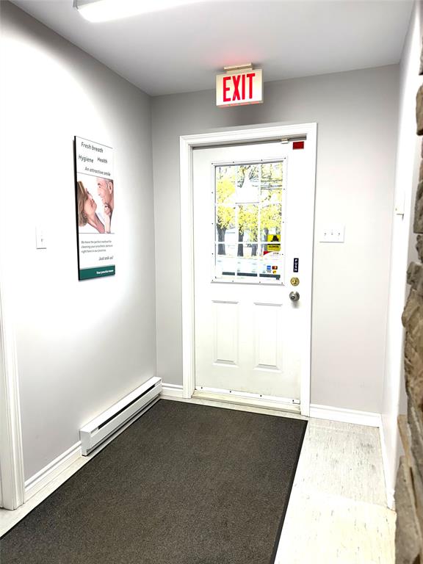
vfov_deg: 71.6
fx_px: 391
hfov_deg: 56.8
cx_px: 212
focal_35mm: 24
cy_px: 282
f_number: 1.78
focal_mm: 6.76
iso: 80
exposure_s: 1/120
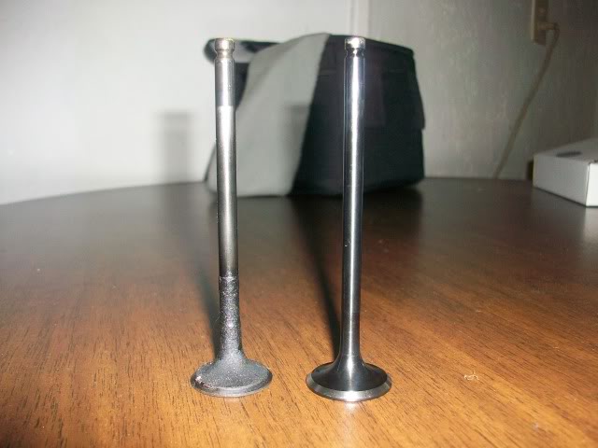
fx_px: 553
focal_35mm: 32
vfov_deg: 44.2
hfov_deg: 56.8
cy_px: 224
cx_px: 299
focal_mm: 5.7
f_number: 2.8
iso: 120
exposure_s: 1/60
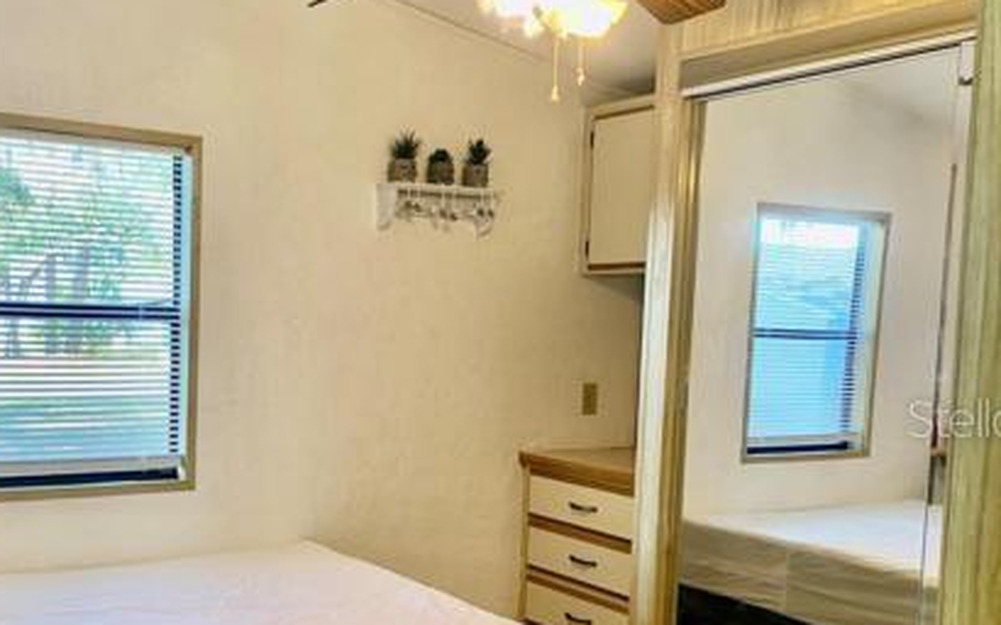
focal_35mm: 43
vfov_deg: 29.6
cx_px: 356
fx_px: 1173
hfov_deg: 45.7
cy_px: 417
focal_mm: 4.25
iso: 80
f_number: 1.8
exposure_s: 1/60
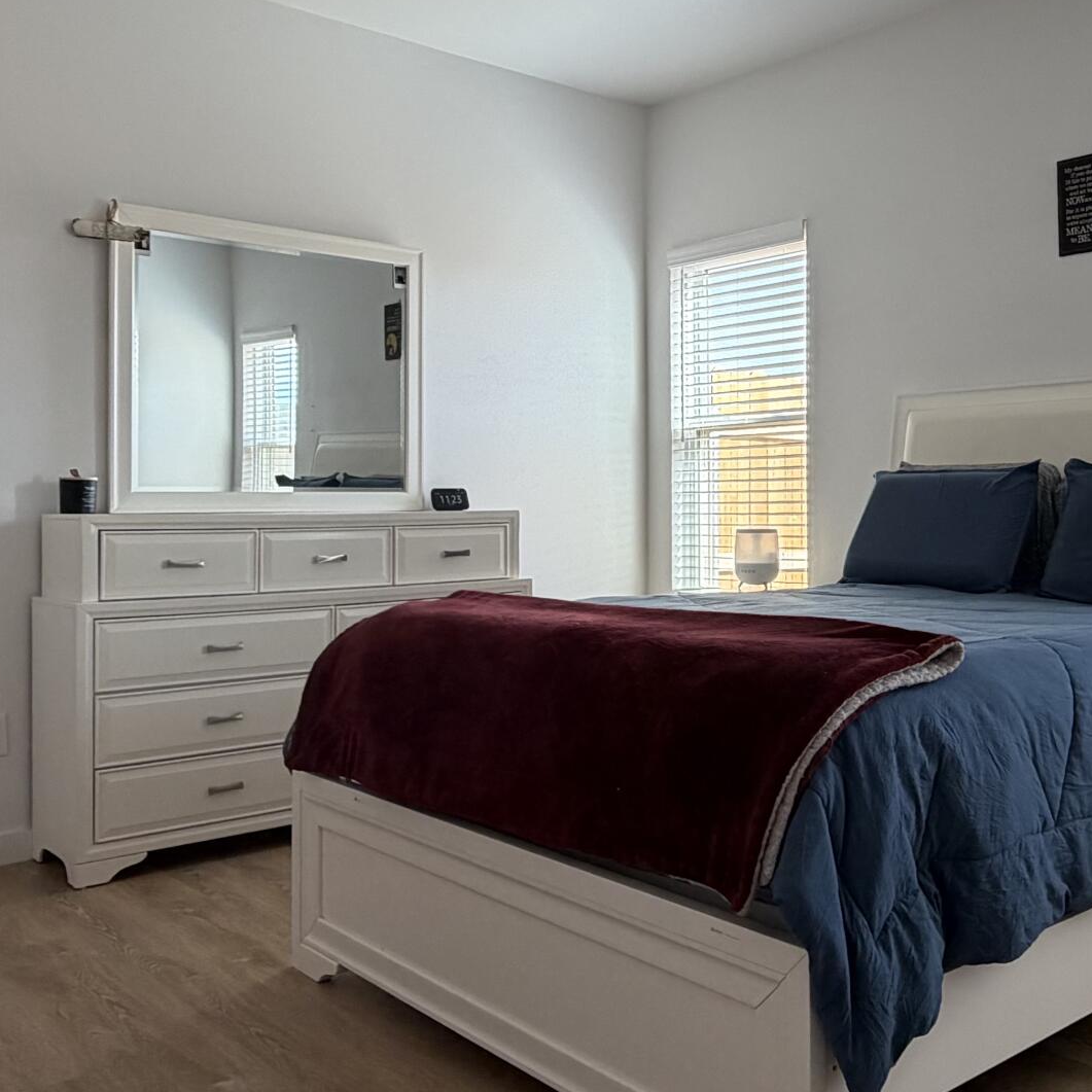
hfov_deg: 45.9
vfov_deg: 47.1
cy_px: 488
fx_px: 1249
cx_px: 786
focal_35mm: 35
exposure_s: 1/121
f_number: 2.2
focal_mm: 2.22
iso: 125
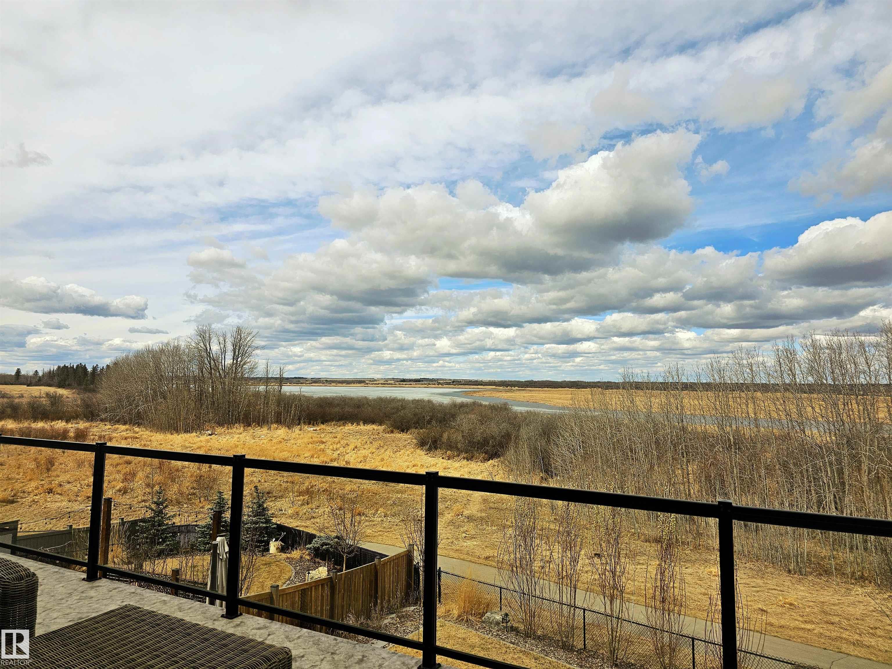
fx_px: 593
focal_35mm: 23
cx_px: 446
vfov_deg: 58.9
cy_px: 334
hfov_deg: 73.9
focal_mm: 6.3
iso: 10
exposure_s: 1/1542
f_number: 1.7
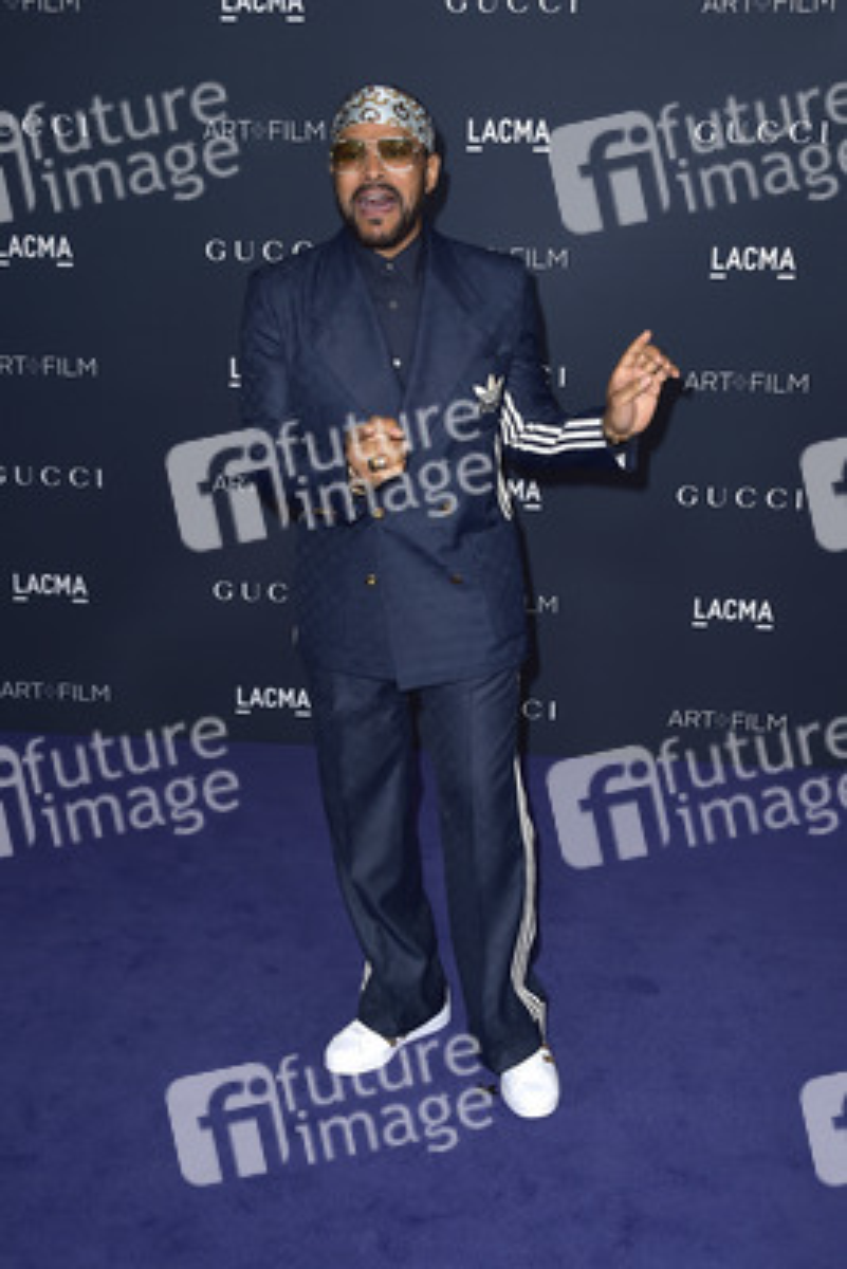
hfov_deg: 31.9
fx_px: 1481
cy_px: 634
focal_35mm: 42
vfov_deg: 46.4
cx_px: 424
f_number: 6.3
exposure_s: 1/250
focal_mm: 42
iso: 500
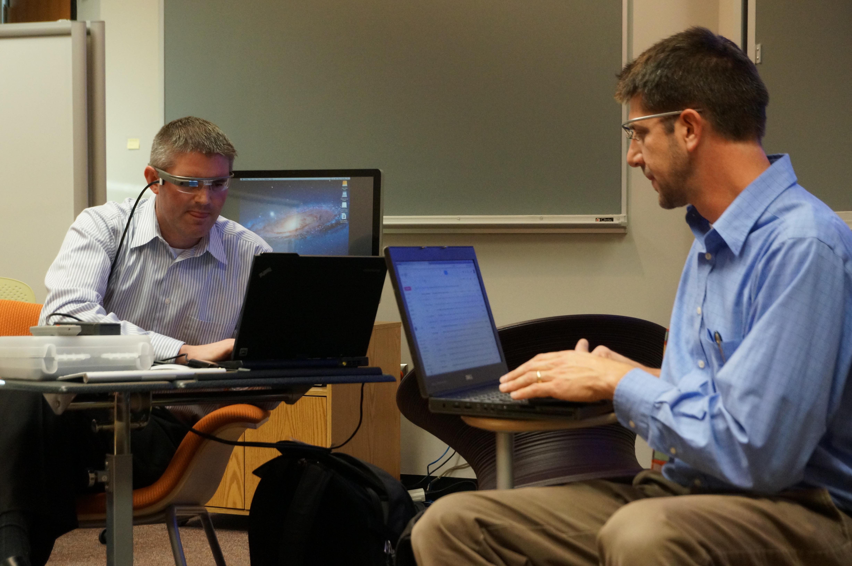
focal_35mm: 68
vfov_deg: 20.1
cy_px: 283
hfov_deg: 29.9
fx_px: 1596
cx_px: 426
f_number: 5.6
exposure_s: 1/80
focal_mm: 45
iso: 2000
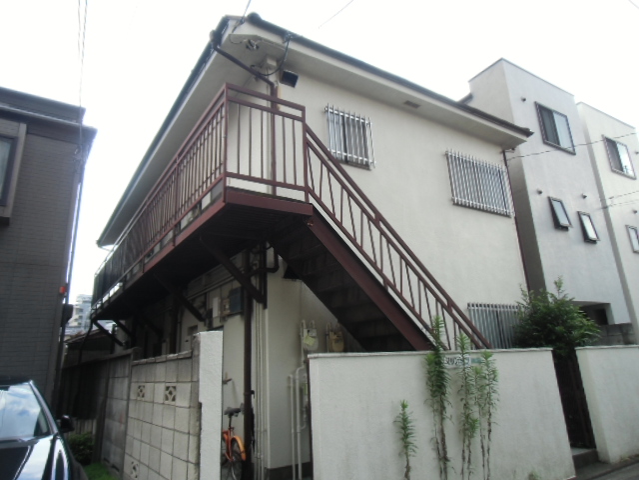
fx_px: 443
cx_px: 320
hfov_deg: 71.6
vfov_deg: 56.8
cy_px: 240
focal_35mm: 24
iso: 100
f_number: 3
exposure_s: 1/80
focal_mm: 4.24
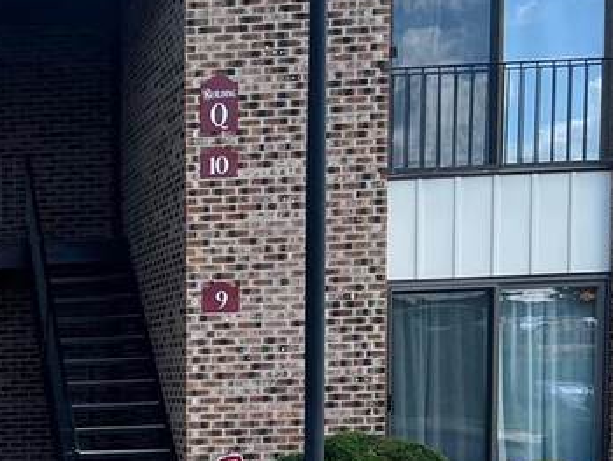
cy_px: 570
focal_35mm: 95
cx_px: -292
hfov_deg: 18.4
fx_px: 1683
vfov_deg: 15.0
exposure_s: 1/935
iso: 50
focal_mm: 5.1
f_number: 1.6
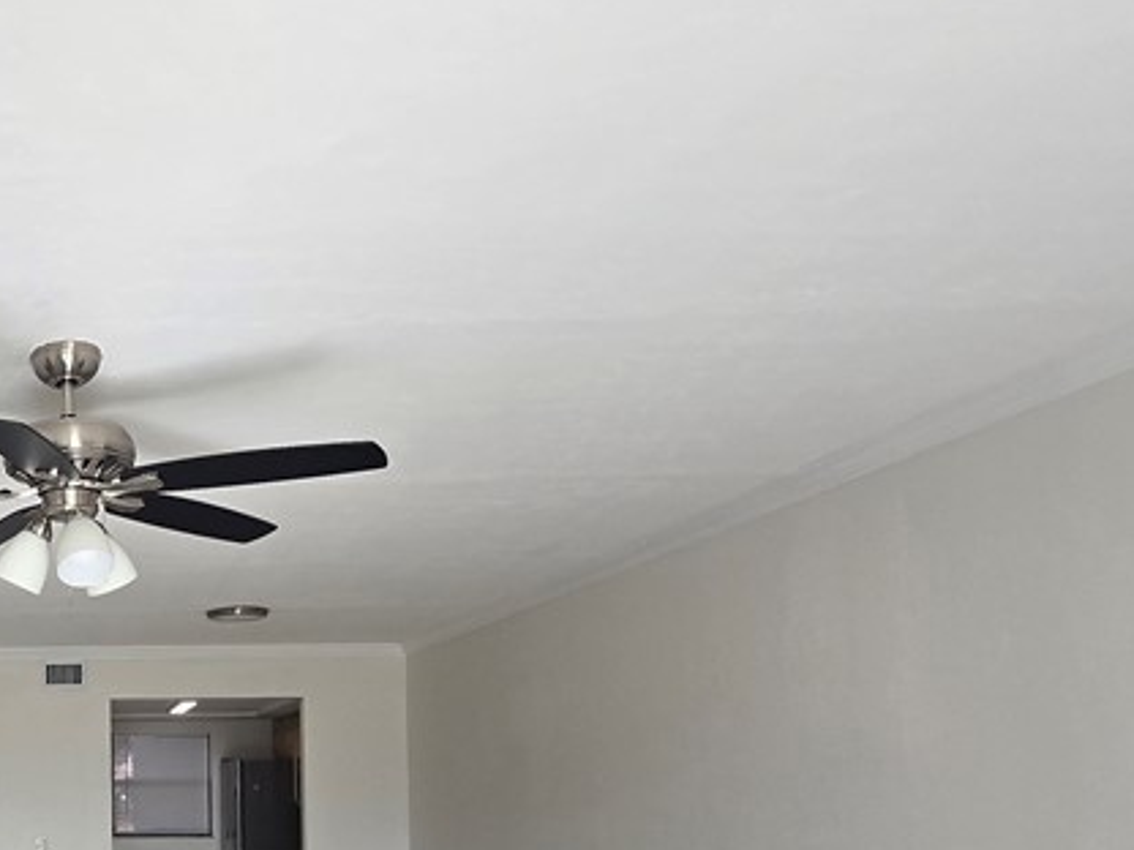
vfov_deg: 40.7
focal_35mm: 32
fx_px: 1048
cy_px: 771
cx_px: -30
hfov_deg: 46.4
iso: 50
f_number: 2.2
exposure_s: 1/120
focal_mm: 2.2
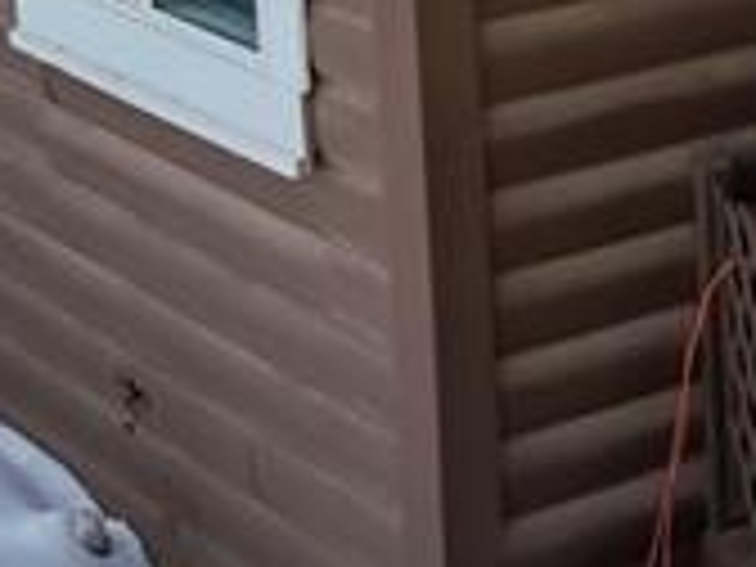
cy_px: -189
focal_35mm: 146
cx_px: 1395
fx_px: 3189
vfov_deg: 9.9
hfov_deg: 12.3
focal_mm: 12.29
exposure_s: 1/1000
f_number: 2.8
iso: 130
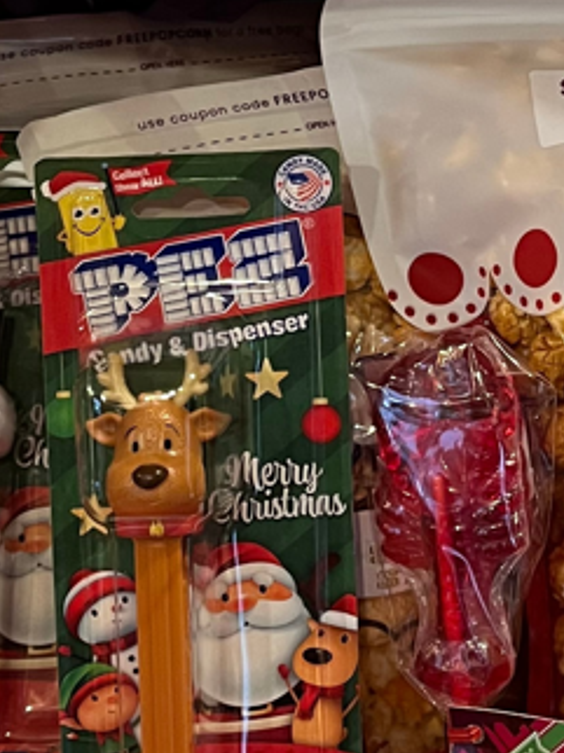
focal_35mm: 97
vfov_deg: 20.0
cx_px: 545
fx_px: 2110
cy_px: 157
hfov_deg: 15.0
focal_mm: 5.1
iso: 320
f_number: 1.6
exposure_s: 1/60
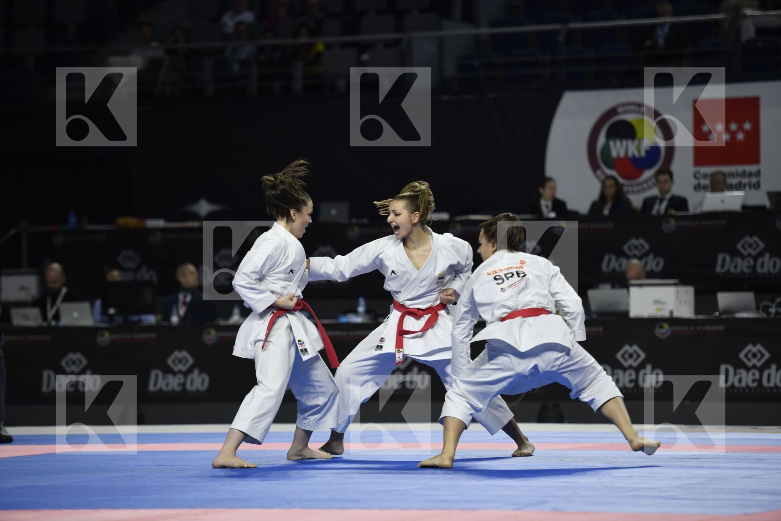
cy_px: 260
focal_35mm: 175
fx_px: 3796
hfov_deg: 11.7
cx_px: 390
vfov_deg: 7.8
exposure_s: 1/800
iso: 800
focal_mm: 175
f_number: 2.8
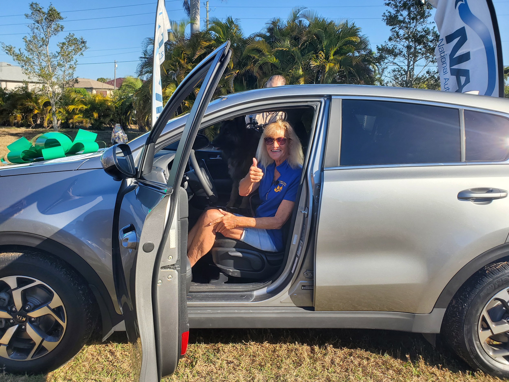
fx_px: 382
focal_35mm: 26
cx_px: 254
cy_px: 191
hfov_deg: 67.3
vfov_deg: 53.1
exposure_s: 1/885
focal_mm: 4.3
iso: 50
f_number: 2.4
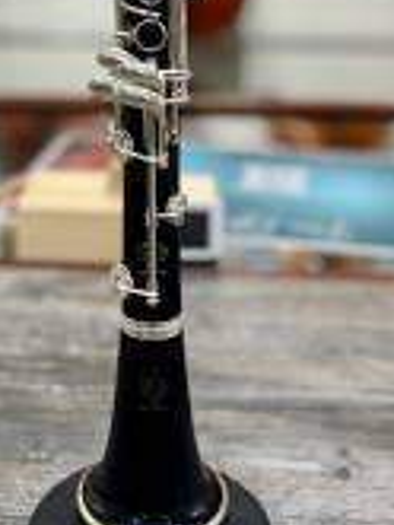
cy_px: -73
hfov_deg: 23.1
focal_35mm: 63
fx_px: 955
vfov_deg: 27.7
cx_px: 111
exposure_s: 1/120
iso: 80
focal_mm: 5.1
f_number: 1.6
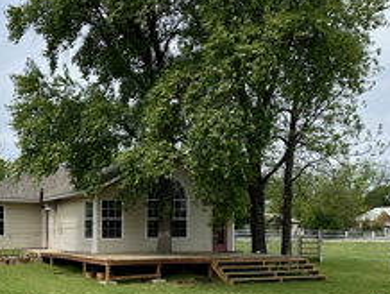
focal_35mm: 44
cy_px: 244
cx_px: 39
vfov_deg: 31.9
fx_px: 496
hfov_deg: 39.8
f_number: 1.78
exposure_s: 1/3356
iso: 80
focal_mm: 6.86
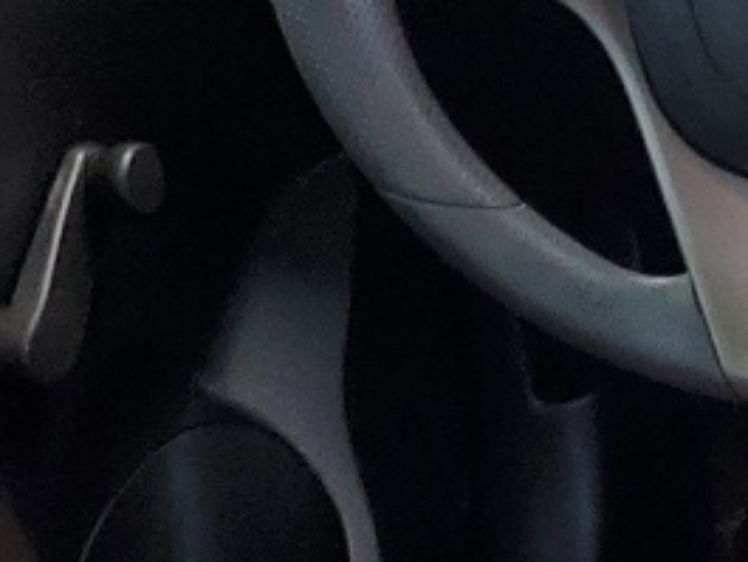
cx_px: 1823
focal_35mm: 157
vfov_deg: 9.3
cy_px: 686
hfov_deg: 10.7
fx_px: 3394
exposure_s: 1/156
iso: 50
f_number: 1.5
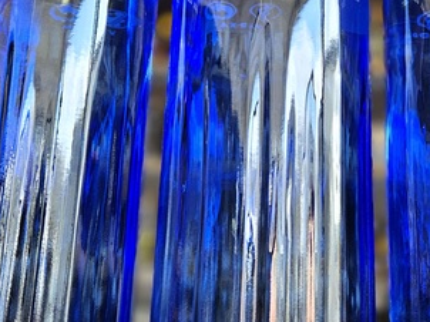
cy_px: 100
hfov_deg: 31.5
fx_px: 757
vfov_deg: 23.8
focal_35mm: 61
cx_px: 283
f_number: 1.8
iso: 64
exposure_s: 1/100
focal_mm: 5.4
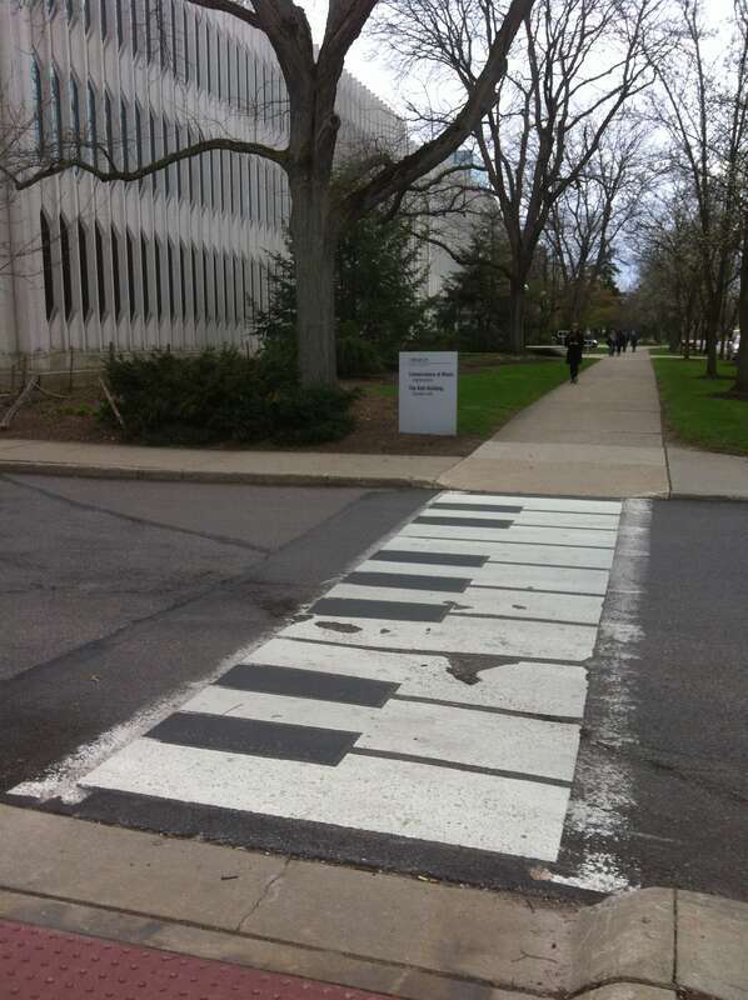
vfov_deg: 52.7
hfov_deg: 40.6
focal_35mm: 35
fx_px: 1011
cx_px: 374
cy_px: 500
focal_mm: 3.85
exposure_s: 1/251
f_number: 2.8
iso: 80
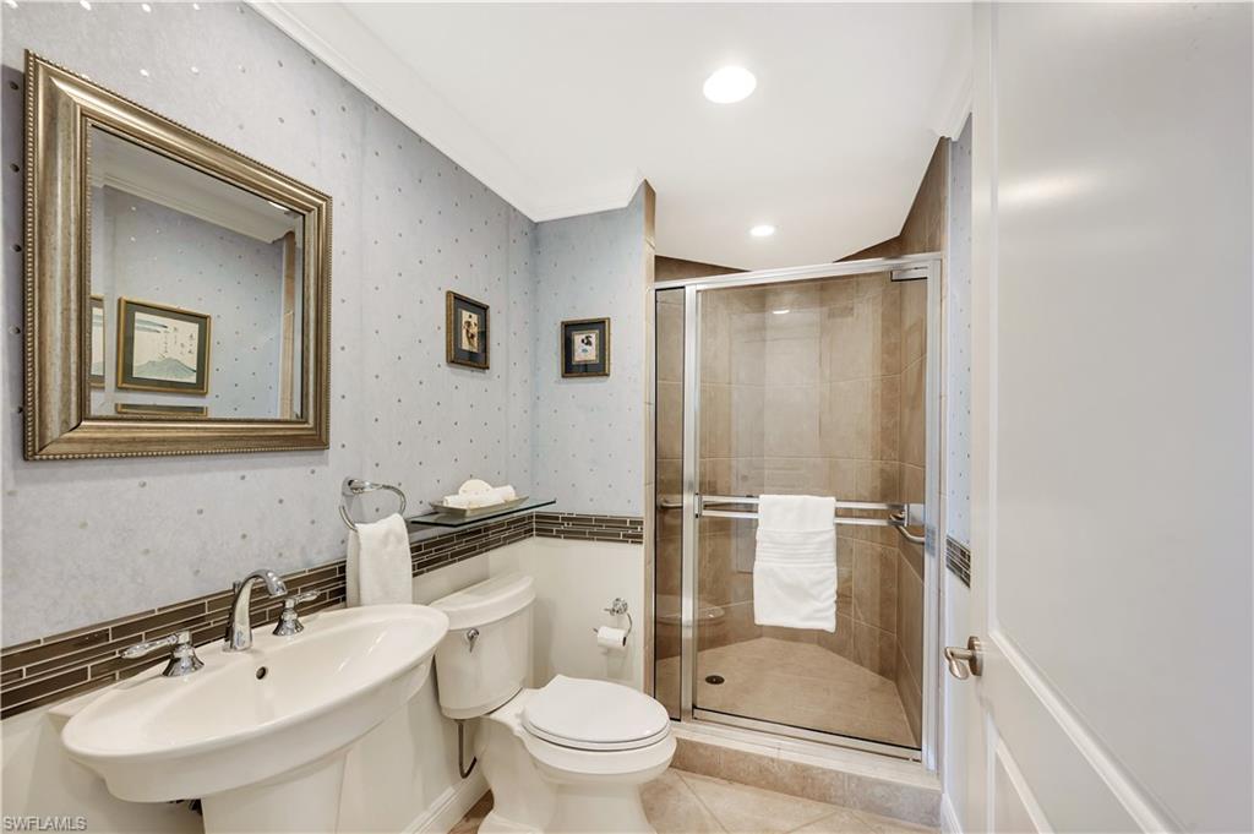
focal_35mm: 14
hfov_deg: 104.3
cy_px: 417
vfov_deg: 81.1
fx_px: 487
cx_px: 627
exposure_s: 1/6
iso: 160
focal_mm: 14
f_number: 11
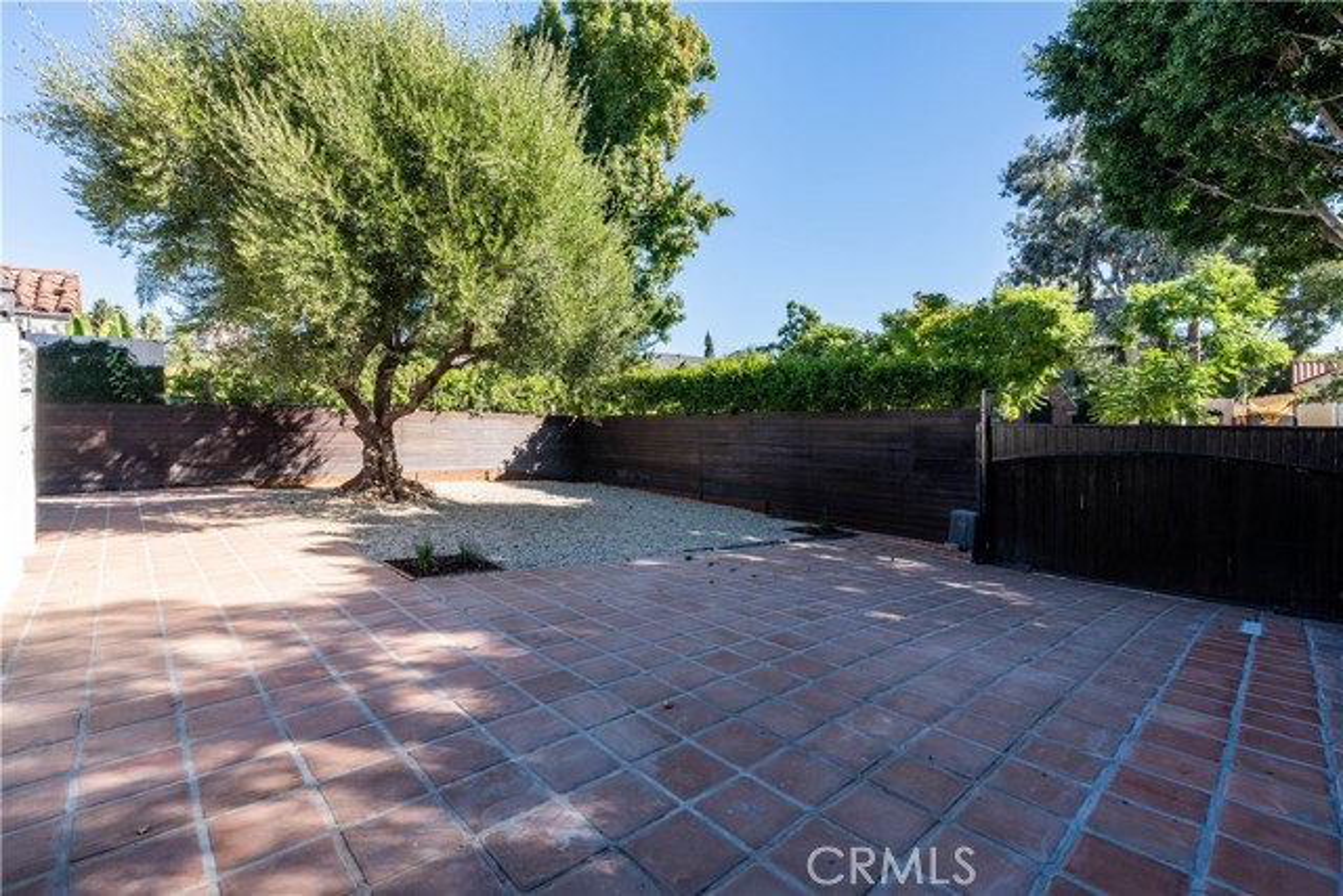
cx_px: 672
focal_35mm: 16
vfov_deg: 73.8
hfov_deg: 96.7
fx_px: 597
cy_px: 448
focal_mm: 16
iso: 100
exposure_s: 1/125
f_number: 16
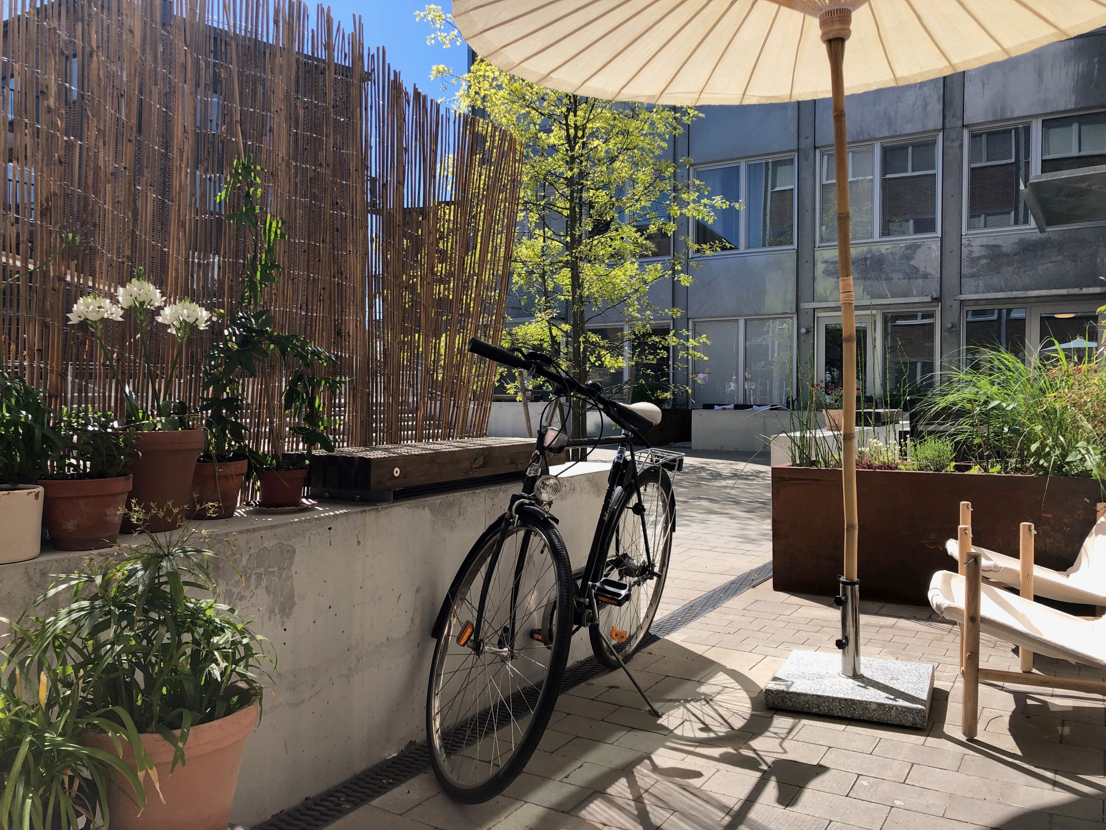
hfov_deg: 63.4
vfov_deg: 49.7
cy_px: 415
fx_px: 895
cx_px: 553
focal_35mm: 28
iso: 20
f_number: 1.8
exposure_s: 1/1263
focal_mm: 3.99
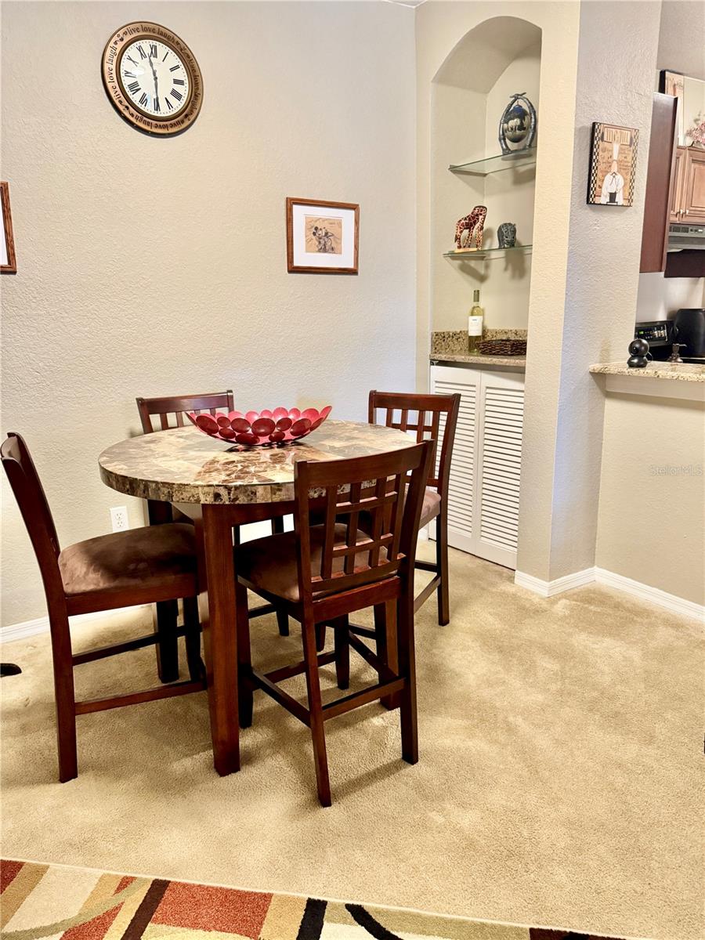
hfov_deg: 56.8
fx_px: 652
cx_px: 352
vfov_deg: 71.6
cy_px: 470
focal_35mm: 24
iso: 640
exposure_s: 1/60
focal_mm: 6.76
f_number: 1.78
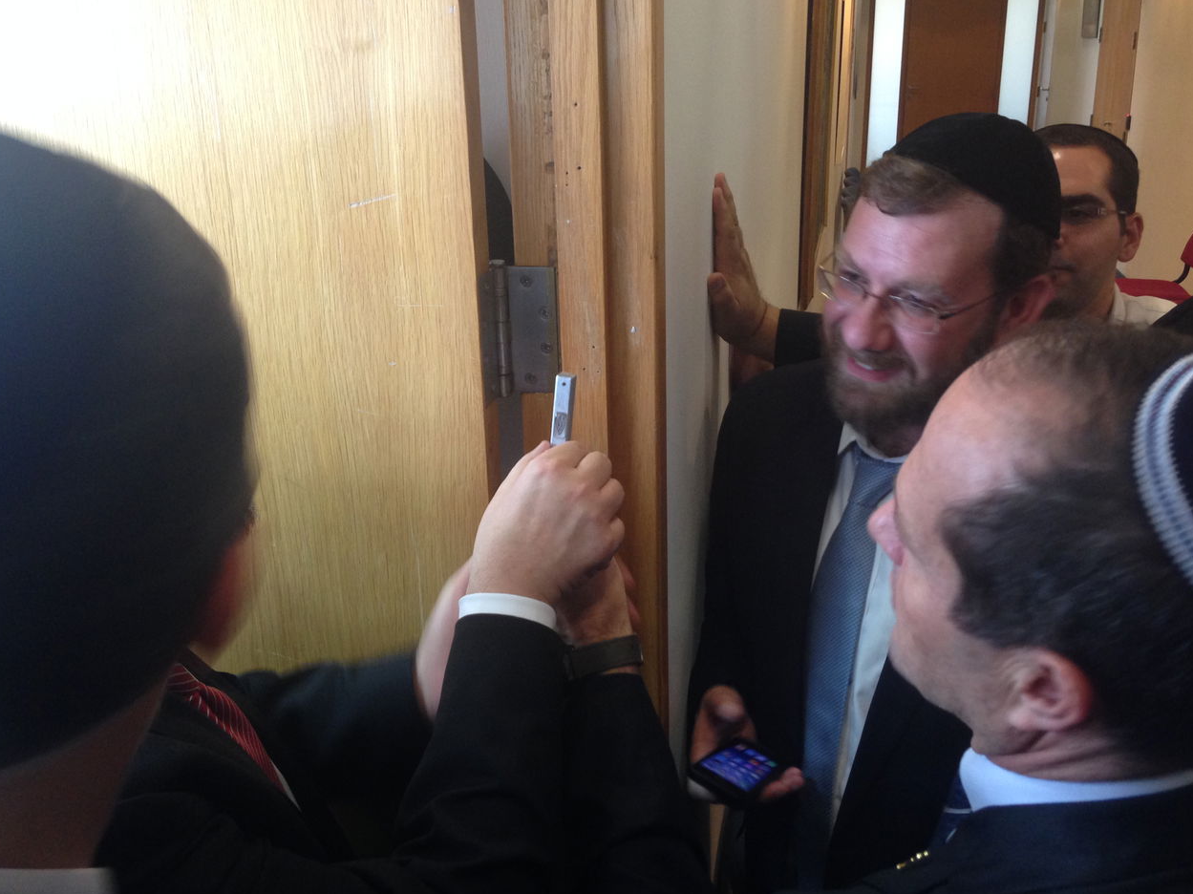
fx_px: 1275
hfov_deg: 50.1
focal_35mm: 37
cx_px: 614
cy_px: 446
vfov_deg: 38.6
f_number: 2.4
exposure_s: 1/20
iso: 125
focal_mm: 4.12
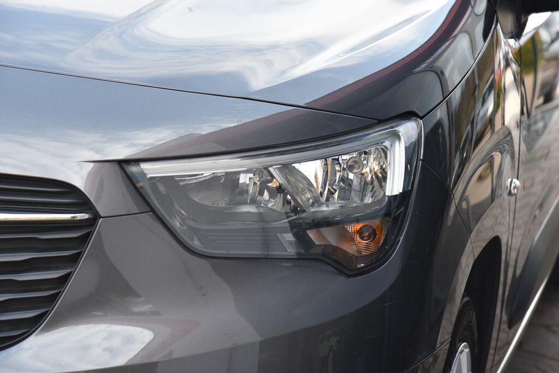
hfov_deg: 17.1
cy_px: 186
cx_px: 280
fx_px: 1864
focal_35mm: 120
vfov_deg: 11.4
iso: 500
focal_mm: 120
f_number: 6.3
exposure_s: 1/160
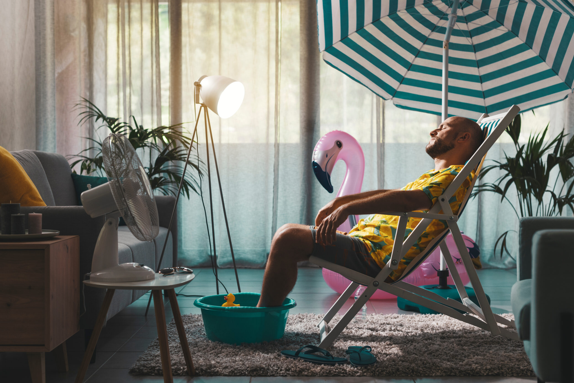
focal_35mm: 51
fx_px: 813
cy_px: 189
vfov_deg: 26.5
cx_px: 291
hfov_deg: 38.9
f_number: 3.2
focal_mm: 50
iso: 200
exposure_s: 1/80
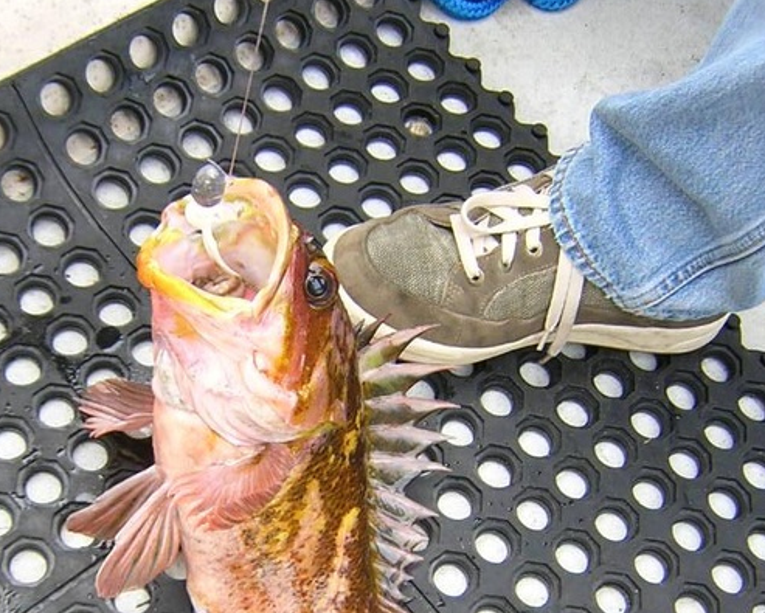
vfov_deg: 26.3
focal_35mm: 57
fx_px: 1291
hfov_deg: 32.9
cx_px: 309
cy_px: 469
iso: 100
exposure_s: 1/106
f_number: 2.6
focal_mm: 4.7
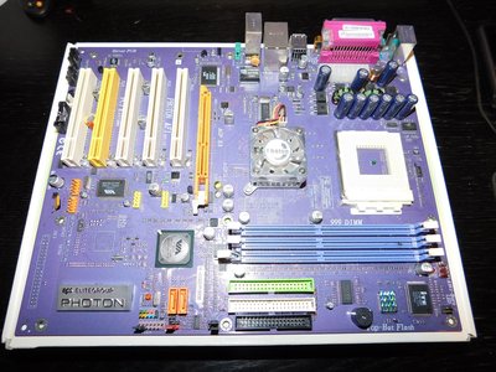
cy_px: 186
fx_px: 330
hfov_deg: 73.9
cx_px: 248
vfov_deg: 58.9
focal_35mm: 23
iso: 200
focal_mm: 4
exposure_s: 1/30
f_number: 3
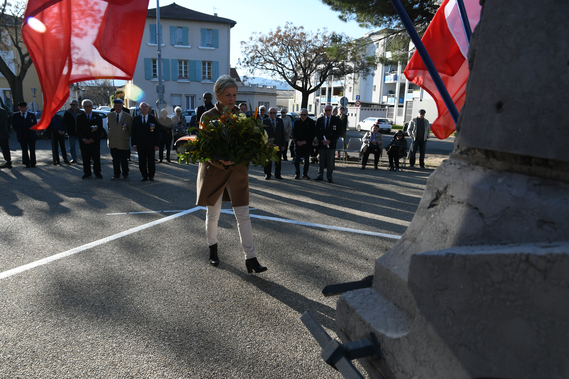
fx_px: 379
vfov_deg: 53.1
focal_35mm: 24
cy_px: 190
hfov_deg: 73.7
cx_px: 284
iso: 180
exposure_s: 1/250
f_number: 5.6
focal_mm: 16
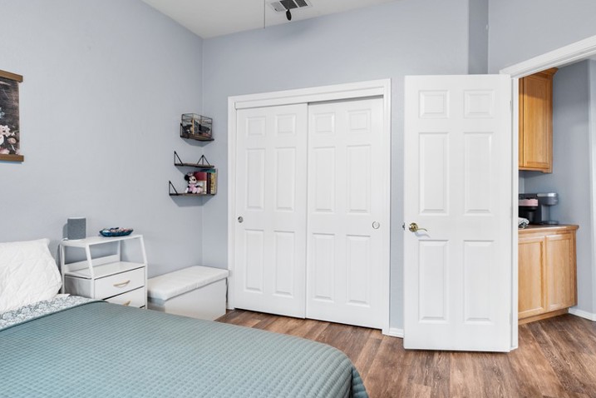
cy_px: 191
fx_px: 331
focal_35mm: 20
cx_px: 318
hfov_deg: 83.9
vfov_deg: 61.9
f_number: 8
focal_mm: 14
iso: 100
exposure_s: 1.6
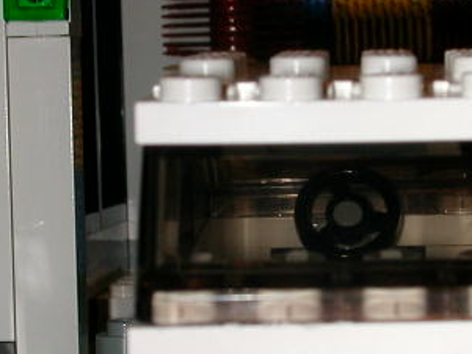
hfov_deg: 14.4
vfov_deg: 10.9
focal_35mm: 136
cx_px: 359
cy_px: 244
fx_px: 1855
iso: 100
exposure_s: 1/59.9
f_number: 5.9
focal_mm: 9.7
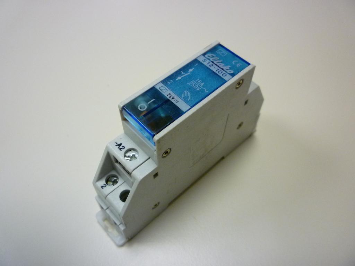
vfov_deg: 48.2
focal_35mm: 29
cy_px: 133
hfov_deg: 61.7
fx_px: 297
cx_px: 178
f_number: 3.3
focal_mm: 5.2
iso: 320
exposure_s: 1/30
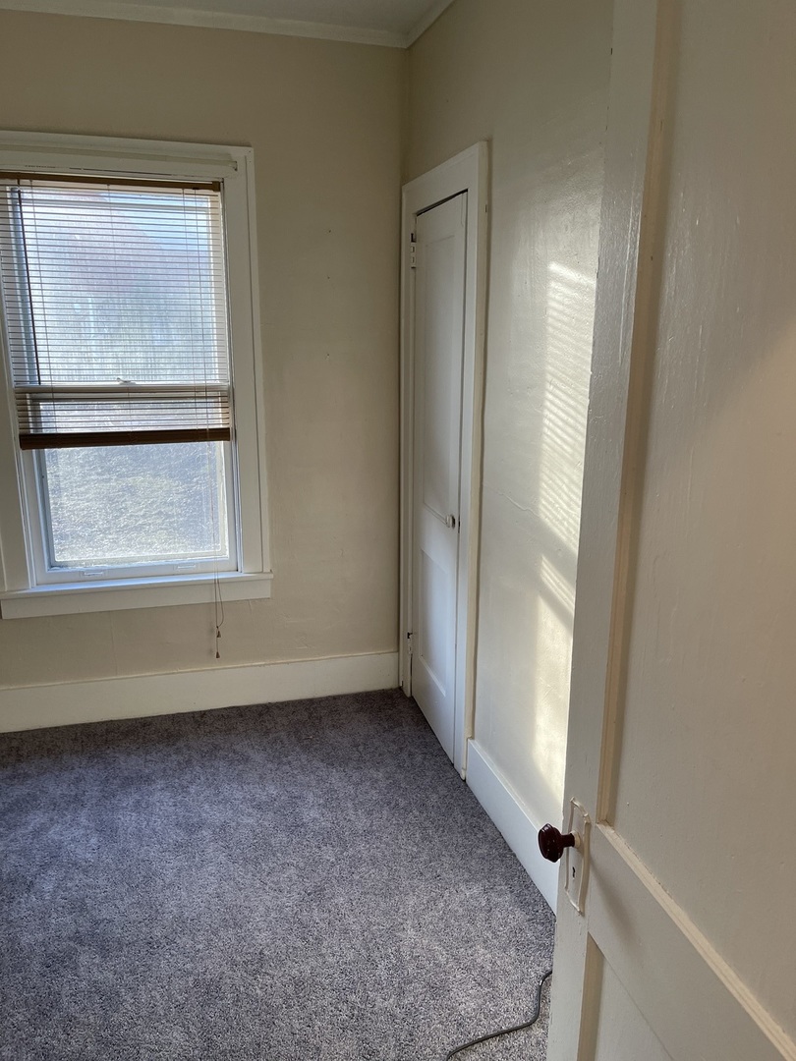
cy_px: 530
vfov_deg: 67.3
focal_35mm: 26
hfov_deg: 53.1
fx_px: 797
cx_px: 398
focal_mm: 5.1
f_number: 1.6
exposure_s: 1/120
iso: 100
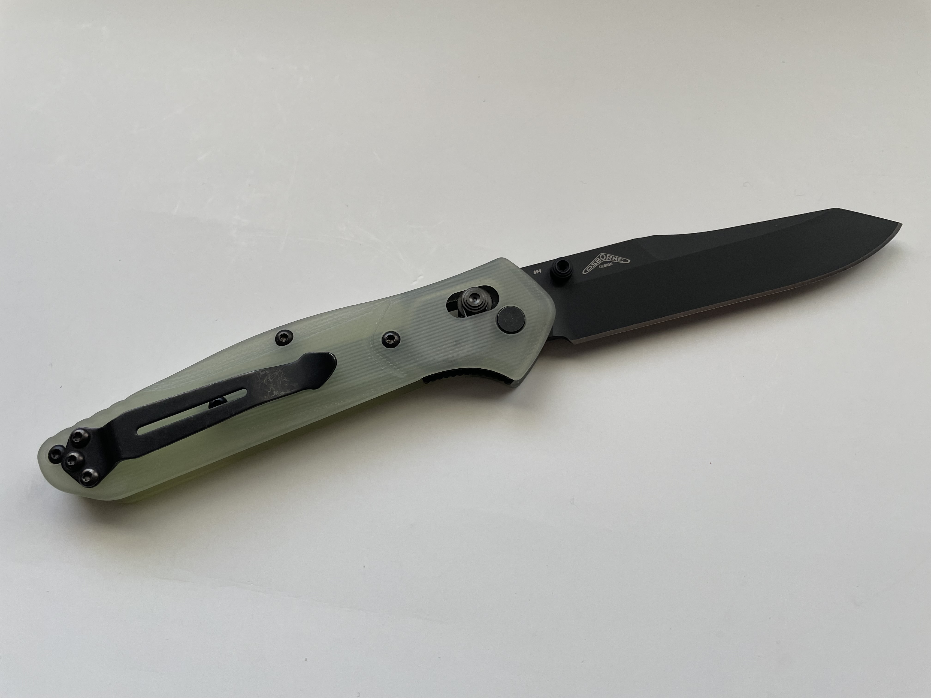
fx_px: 699
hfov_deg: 67.3
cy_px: 349
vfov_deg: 53.1
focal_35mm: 26
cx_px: 466
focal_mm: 4.2
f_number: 1.6
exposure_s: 1/120
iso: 80
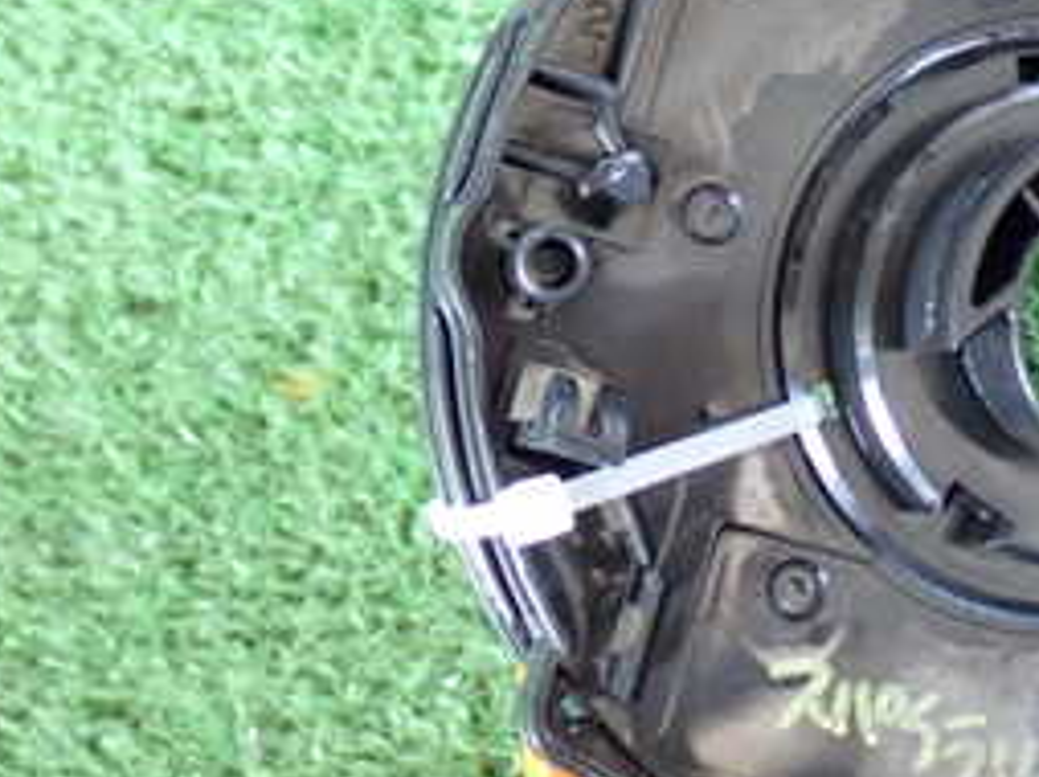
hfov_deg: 18.5
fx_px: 3119
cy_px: 405
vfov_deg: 14.2
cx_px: 969
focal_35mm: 104
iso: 800
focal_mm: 7.84
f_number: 2.9
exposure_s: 1/30
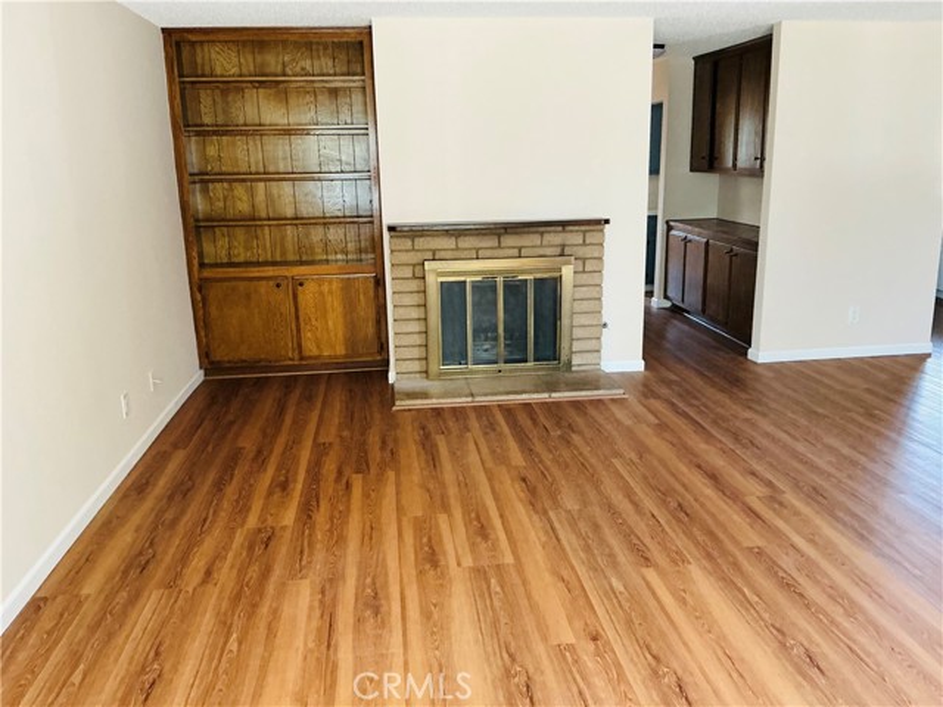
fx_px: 790
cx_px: 472
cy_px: 354
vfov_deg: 48.2
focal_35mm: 29
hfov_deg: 61.7
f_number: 1.8
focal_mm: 3
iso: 200
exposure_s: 1/60
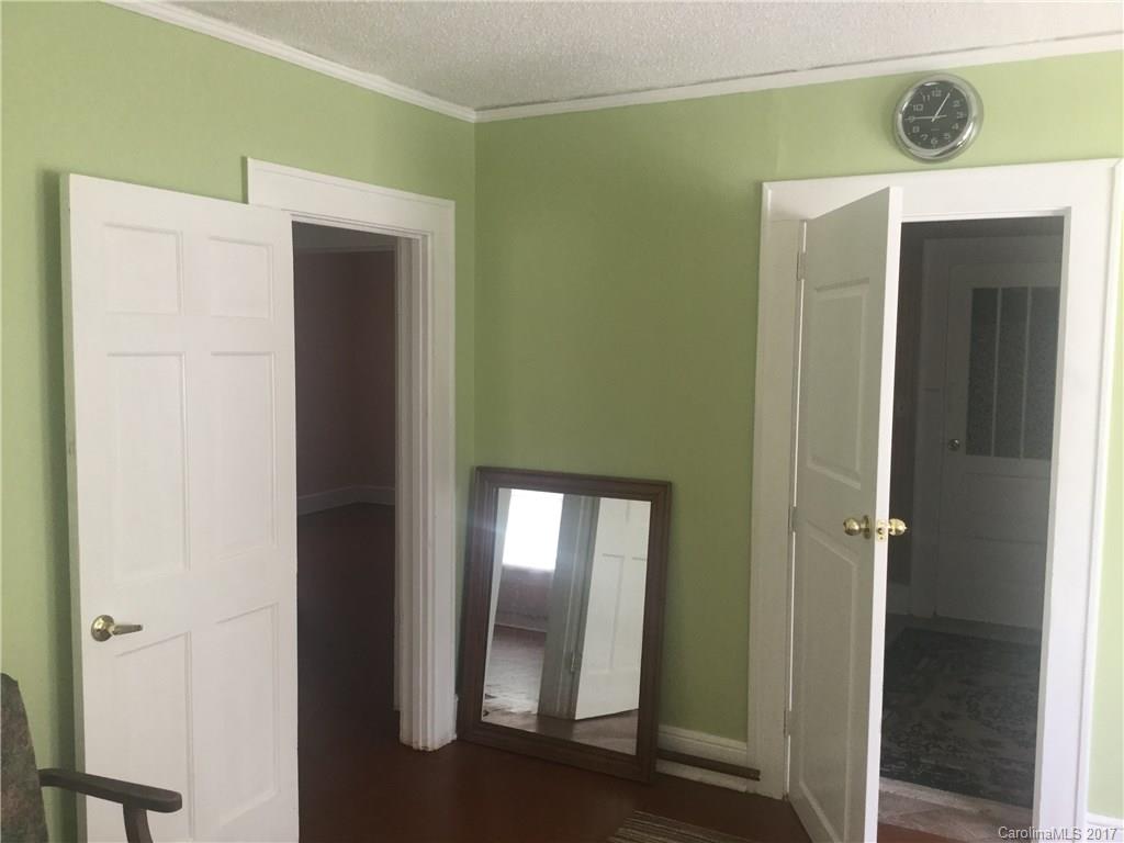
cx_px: 562
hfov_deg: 58.4
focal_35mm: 31
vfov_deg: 45.4
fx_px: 1007
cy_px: 422
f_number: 2.4
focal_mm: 3.3
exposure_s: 1/30
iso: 64
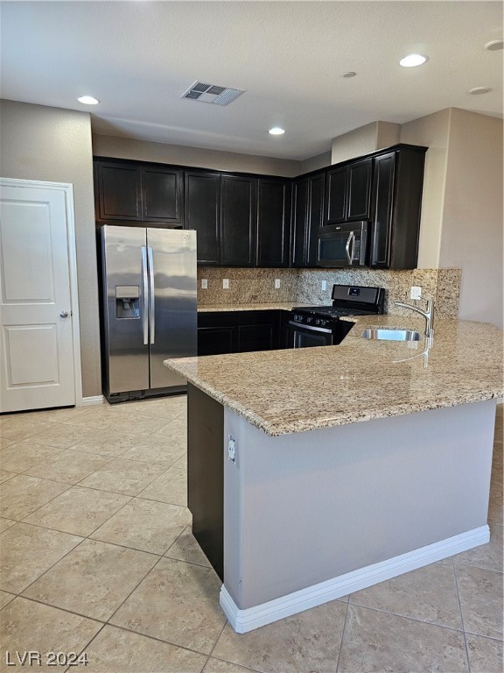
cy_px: 336
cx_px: 252
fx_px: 446
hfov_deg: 58.9
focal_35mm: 23
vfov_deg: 73.9
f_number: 1.7
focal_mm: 6.3
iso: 500
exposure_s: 1/120
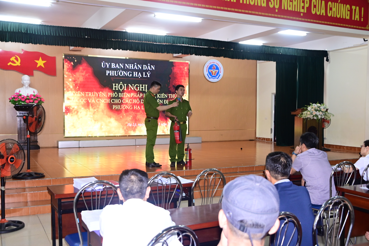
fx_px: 379
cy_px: 123
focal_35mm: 37
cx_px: 184
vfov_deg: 35.9
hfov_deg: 51.9
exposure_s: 1/200
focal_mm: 25
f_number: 4
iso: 1600
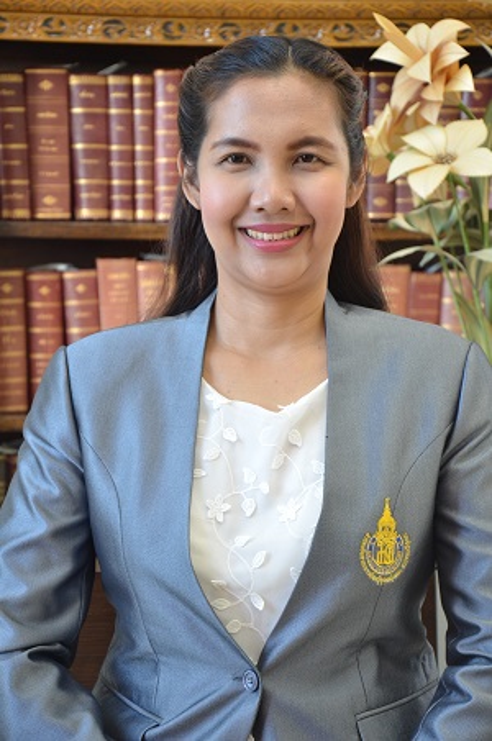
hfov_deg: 13.0
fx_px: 2159
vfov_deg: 19.5
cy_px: 370
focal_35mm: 105
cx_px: 246
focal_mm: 70
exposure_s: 1/30
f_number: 5.3
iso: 400
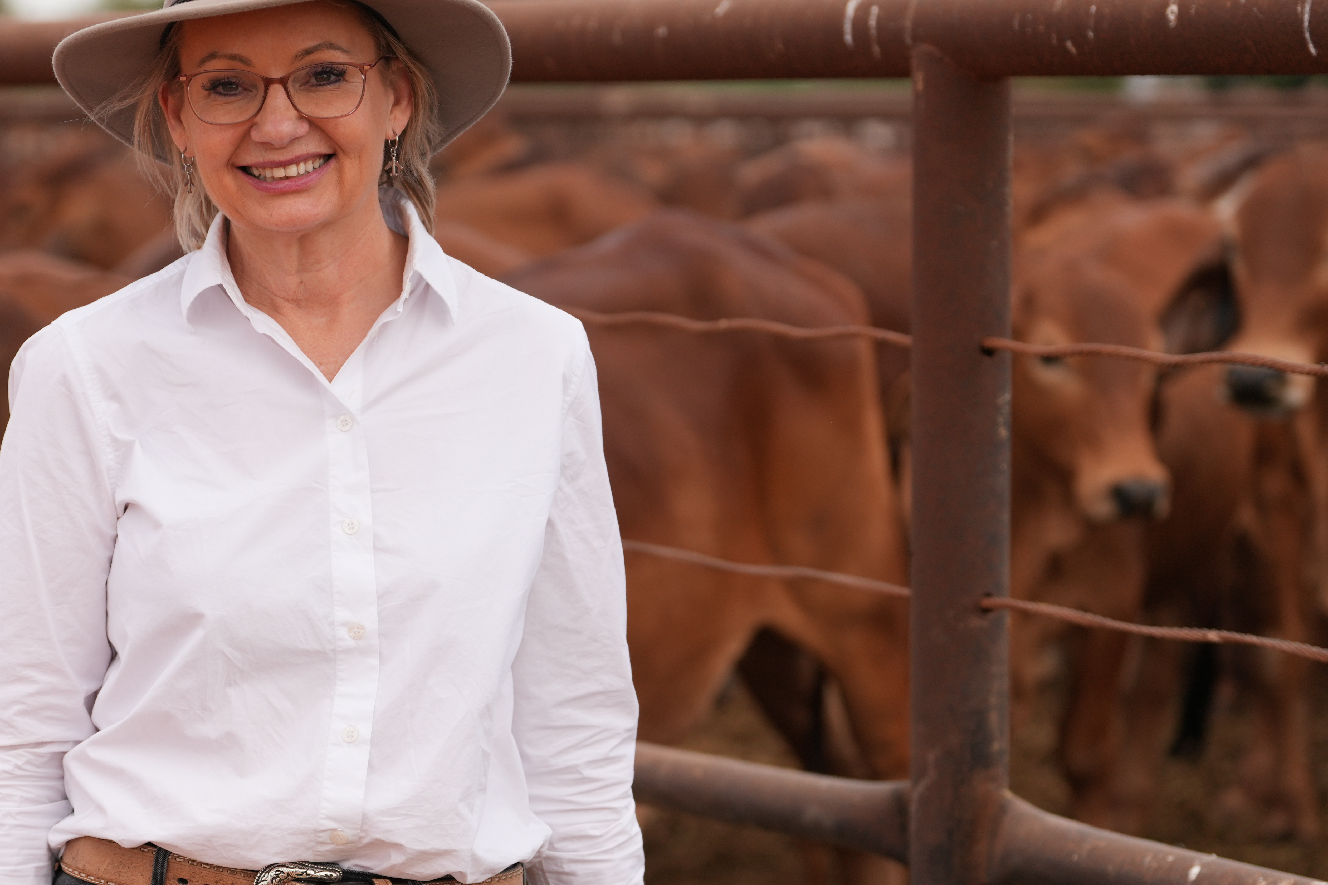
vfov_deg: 10.4
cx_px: 487
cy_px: 603
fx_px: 4869
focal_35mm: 132
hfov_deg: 15.5
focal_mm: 70
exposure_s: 1/1250
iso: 250
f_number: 2.8
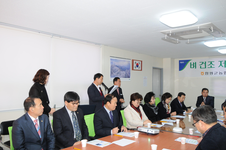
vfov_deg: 41.6
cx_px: 113
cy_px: 75
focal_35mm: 32
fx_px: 198
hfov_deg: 59.6
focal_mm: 21
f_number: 7.1
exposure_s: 1/60
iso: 1000
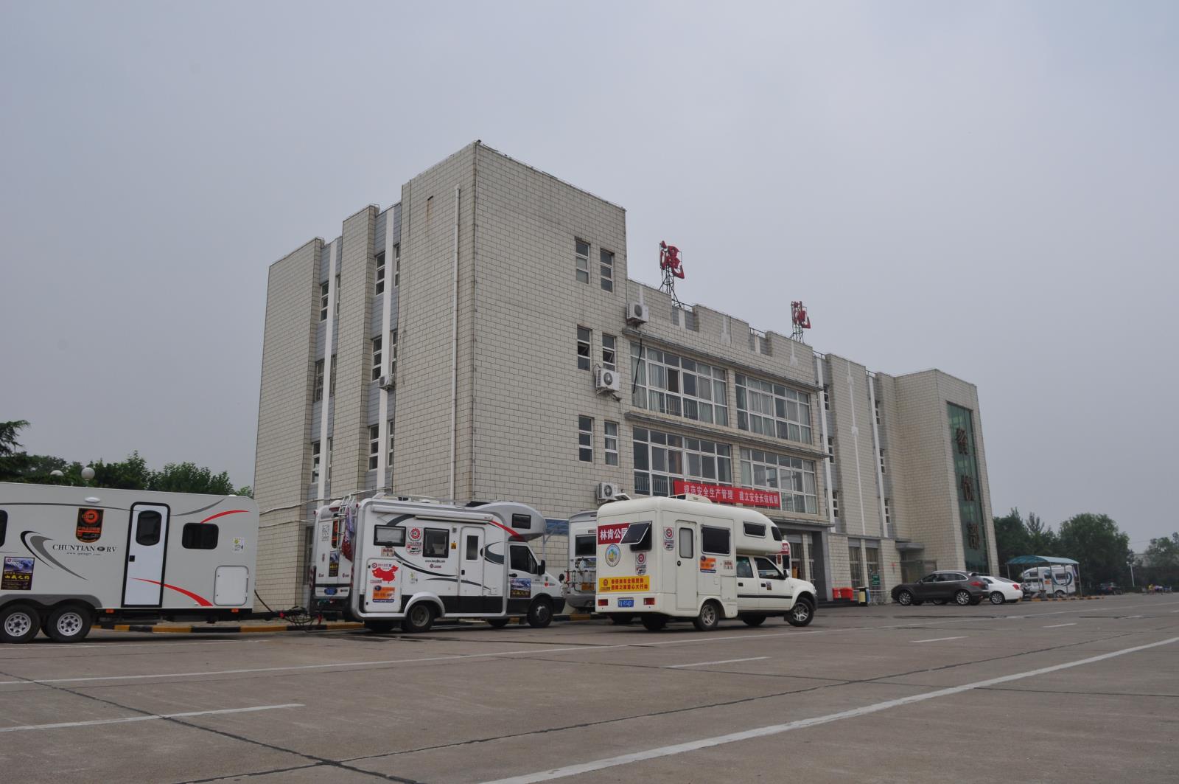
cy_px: 392
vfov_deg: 50.3
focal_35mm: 26
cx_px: 590
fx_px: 834
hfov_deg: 70.5
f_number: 10
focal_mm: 17
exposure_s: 1/250
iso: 220
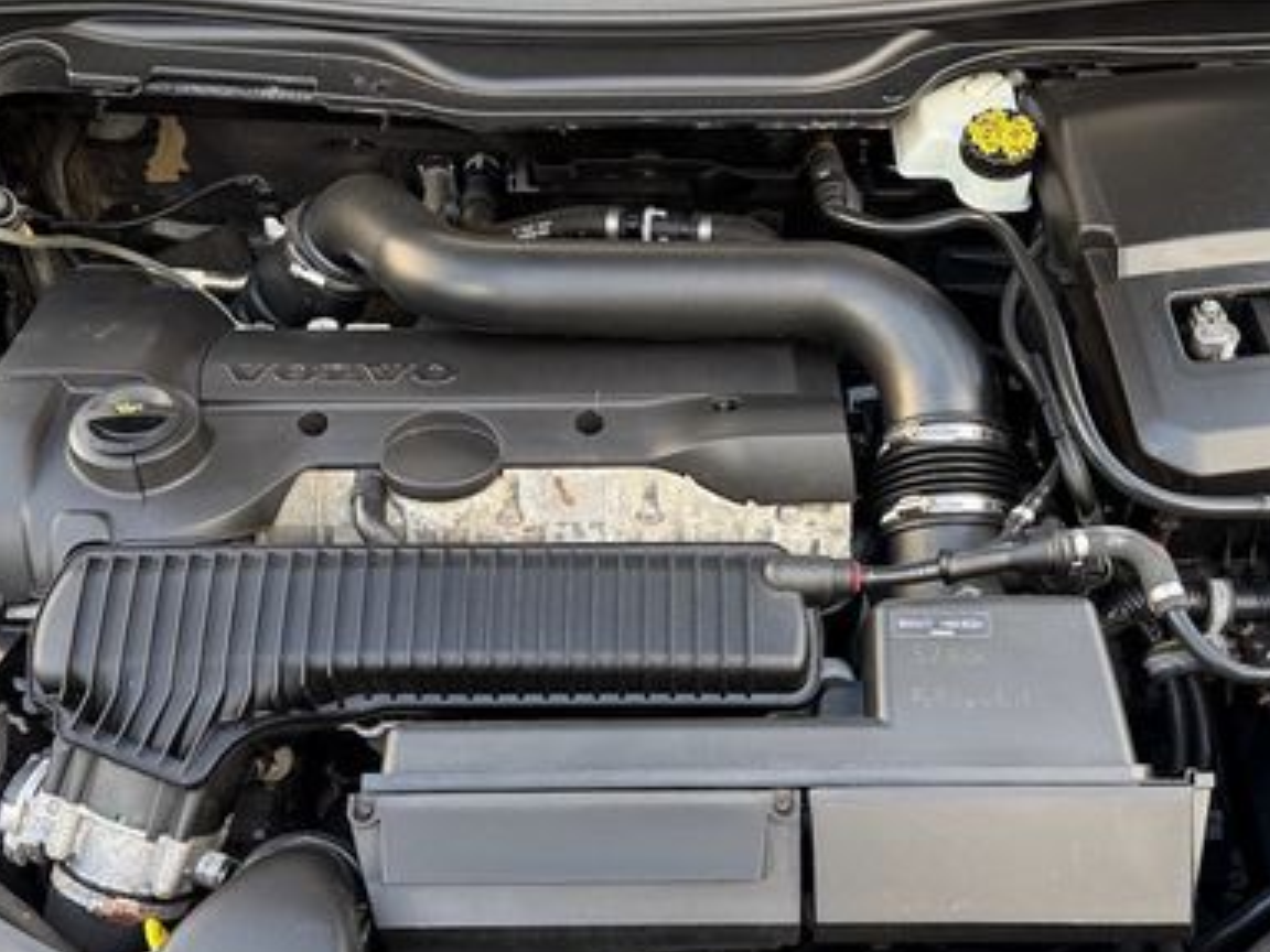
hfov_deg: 46.8
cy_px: 575
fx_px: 1468
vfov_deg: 35.8
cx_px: 671
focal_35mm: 40
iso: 125
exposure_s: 1/121
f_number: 1.78
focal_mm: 6.76
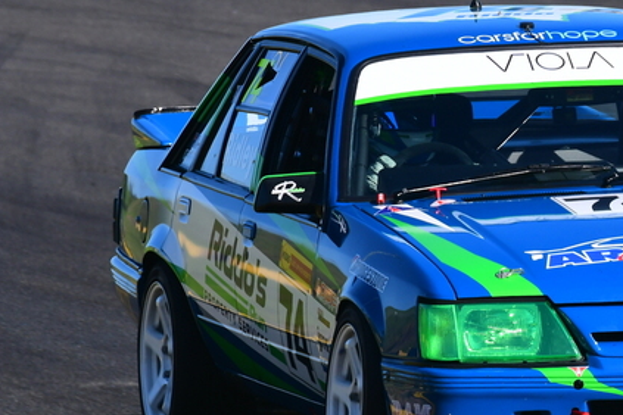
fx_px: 24555
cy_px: 130
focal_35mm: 1419
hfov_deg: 1.5
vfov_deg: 1.0
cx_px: 557
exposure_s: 1/640
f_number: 11
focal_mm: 500
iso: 500
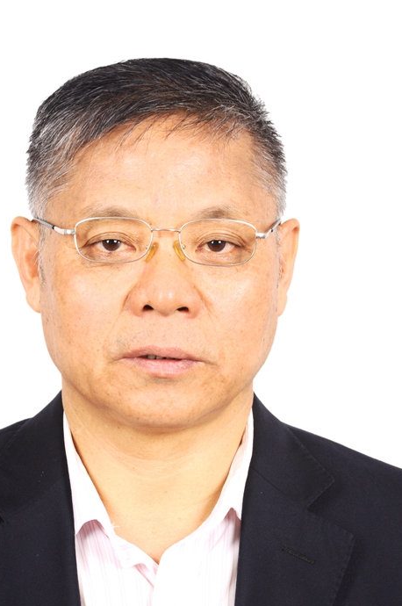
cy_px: 375
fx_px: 3103
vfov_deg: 11.1
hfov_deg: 7.4
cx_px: 170
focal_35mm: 185
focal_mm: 85
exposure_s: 1/50
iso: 200
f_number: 9
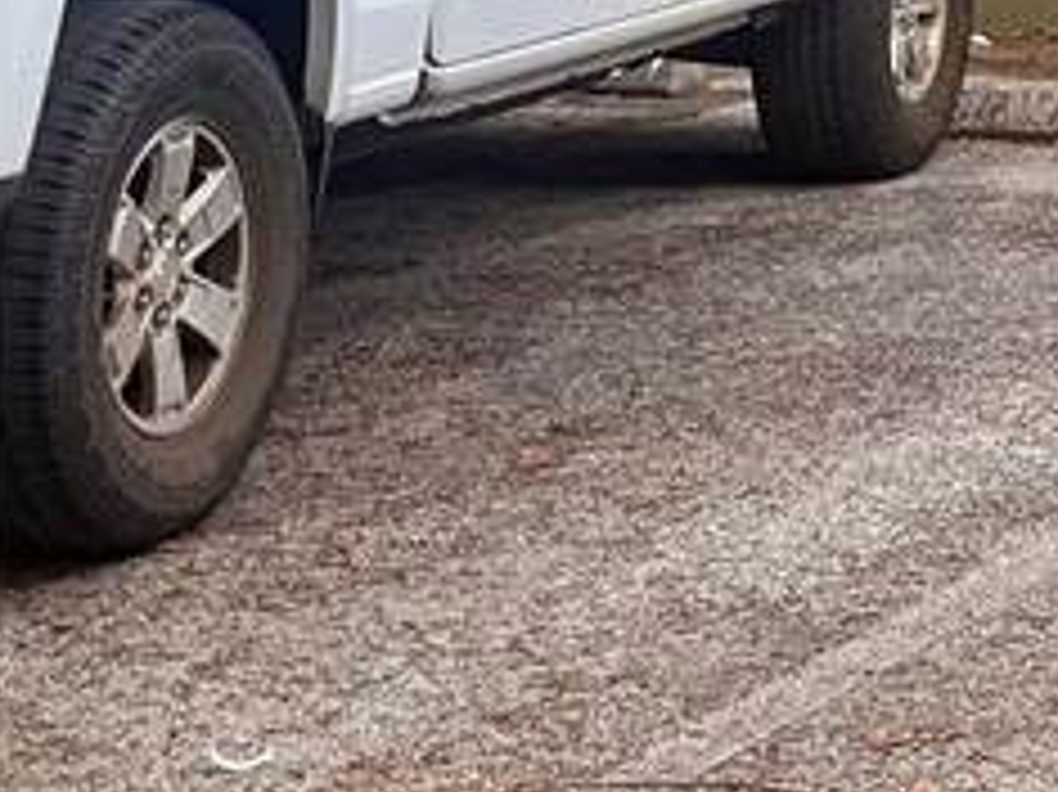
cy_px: -562
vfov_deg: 10.7
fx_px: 4002
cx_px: 2859
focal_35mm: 131
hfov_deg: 11.3
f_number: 1.78
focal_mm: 6.76
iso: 100
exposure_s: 1/2299
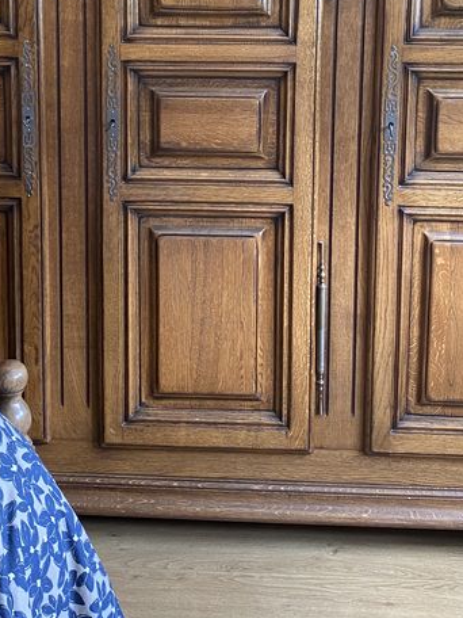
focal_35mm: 57
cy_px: 94
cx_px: 206
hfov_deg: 25.6
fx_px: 1017
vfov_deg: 32.5
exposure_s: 1/60
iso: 160
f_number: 1.8
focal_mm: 4.25
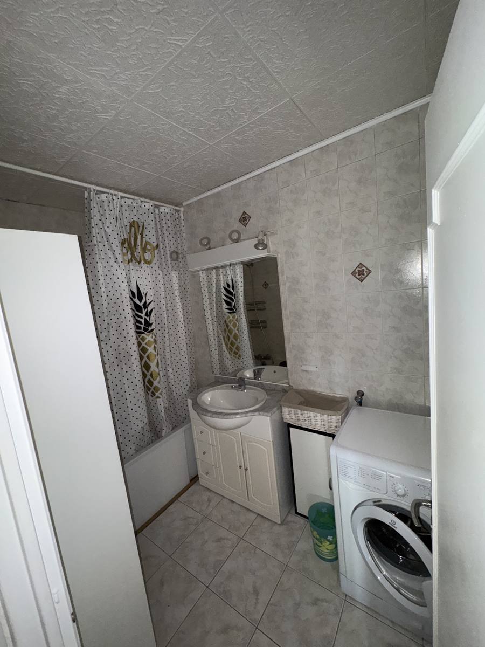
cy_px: 324
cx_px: 242
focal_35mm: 14
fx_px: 262
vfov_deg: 102.1
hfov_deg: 85.7
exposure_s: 1/42
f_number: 2.2
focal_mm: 2.22
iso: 200
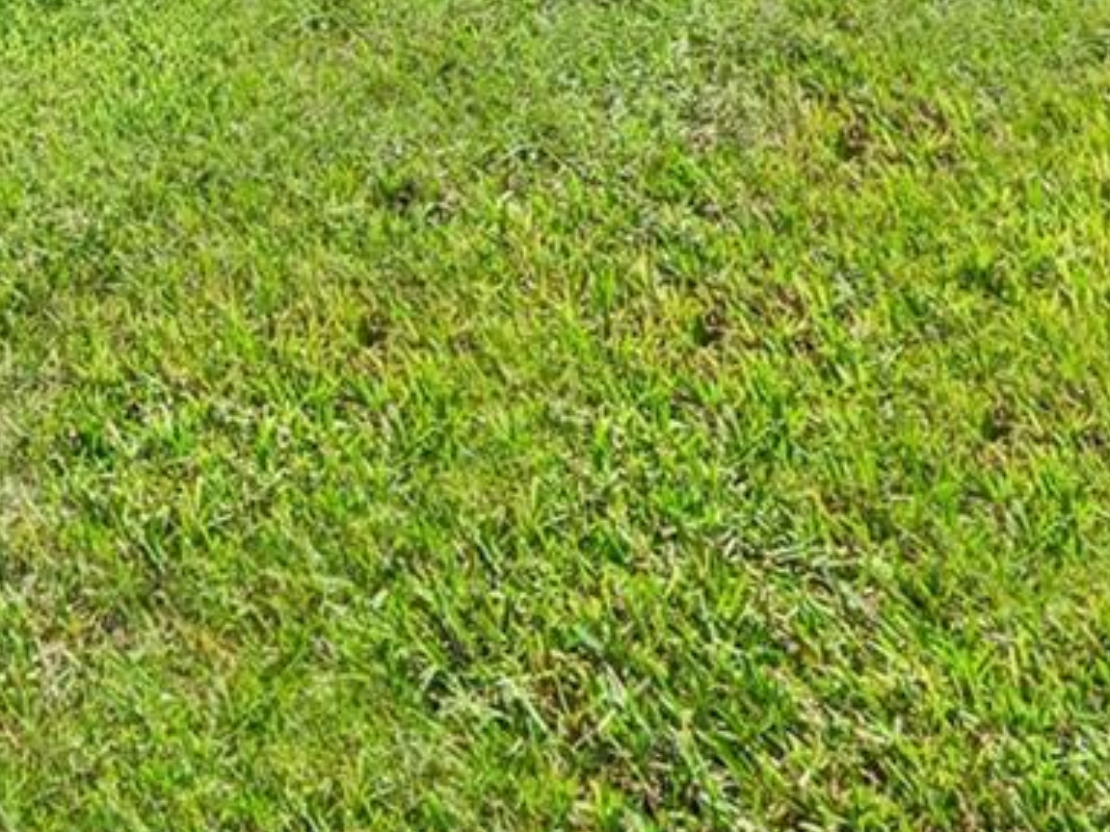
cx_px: -23
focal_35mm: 64
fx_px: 2052
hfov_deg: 28.3
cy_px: -594
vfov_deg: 18.7
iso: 250
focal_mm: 16
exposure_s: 1/50
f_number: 9
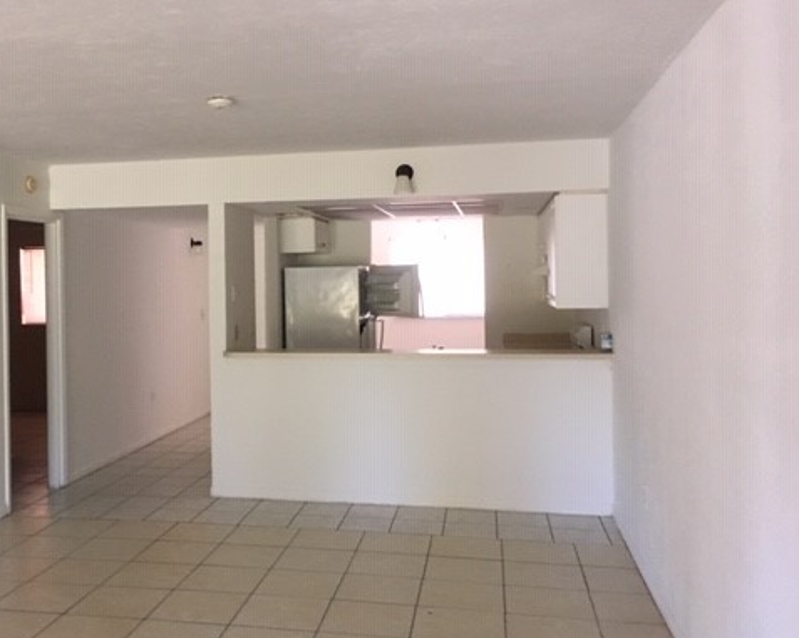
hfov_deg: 47.3
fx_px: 898
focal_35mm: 38
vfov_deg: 39.1
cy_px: 281
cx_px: 275
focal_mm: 4.15
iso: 200
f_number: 2.2
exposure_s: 1/20
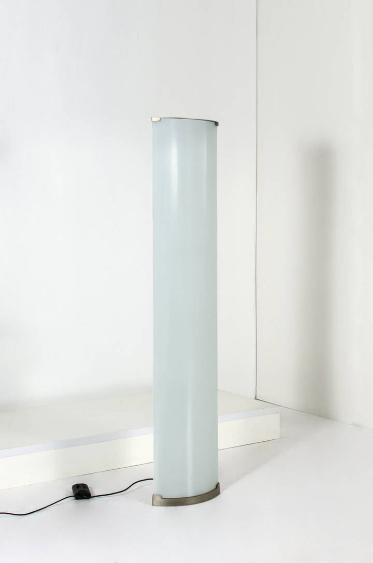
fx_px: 820
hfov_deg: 25.6
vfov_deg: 37.9
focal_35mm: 52
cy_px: 282
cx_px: 186
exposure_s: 1/160
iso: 100
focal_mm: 35
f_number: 20
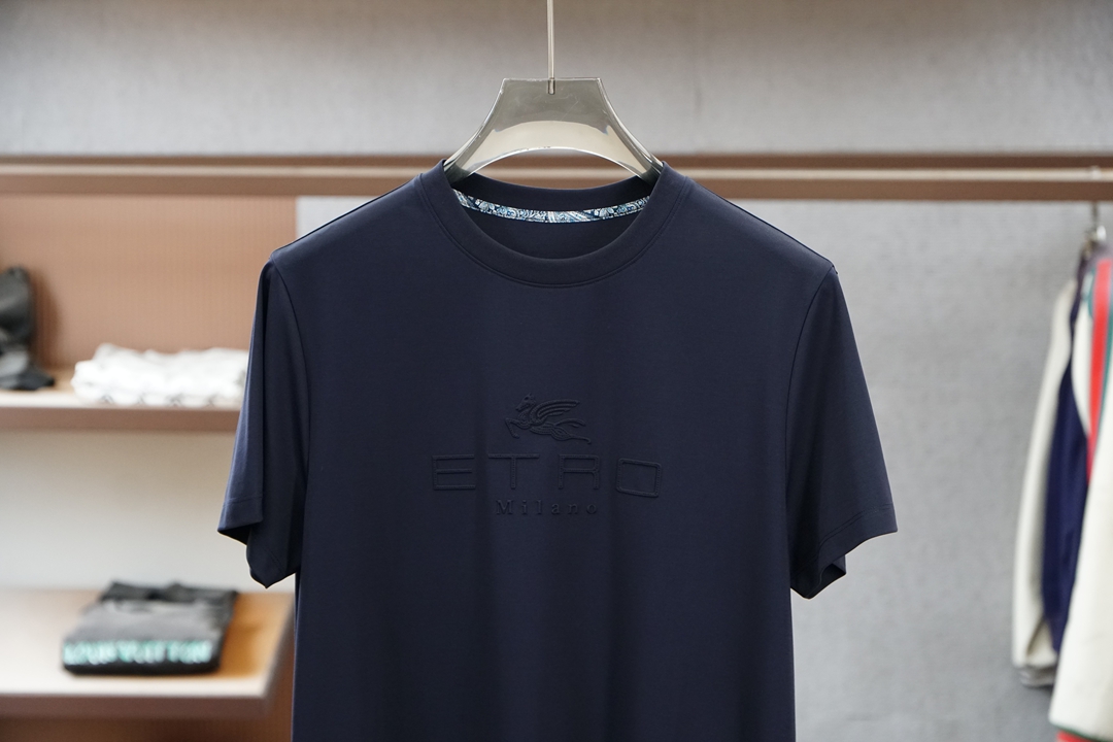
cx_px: 556
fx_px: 2504
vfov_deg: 16.9
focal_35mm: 81
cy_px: 371
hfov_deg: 25.1
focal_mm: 54
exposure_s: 1/100
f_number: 4
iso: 1600
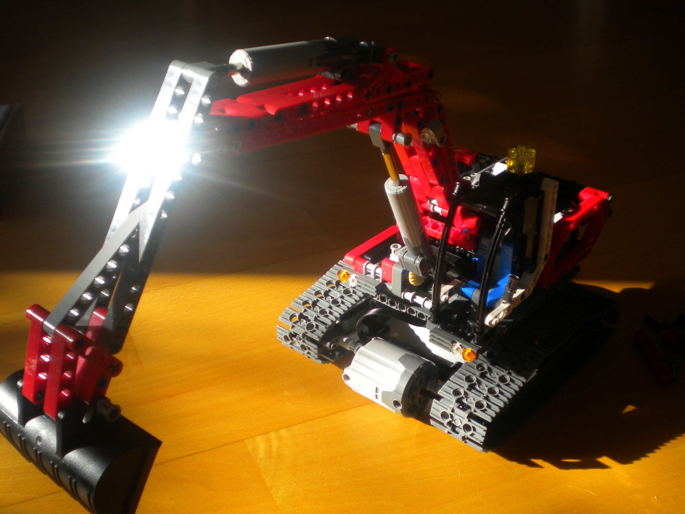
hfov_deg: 44.8
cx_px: 350
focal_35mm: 42
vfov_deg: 34.3
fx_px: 831
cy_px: 301
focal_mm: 6.3
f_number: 3.1
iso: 80
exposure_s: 1/242
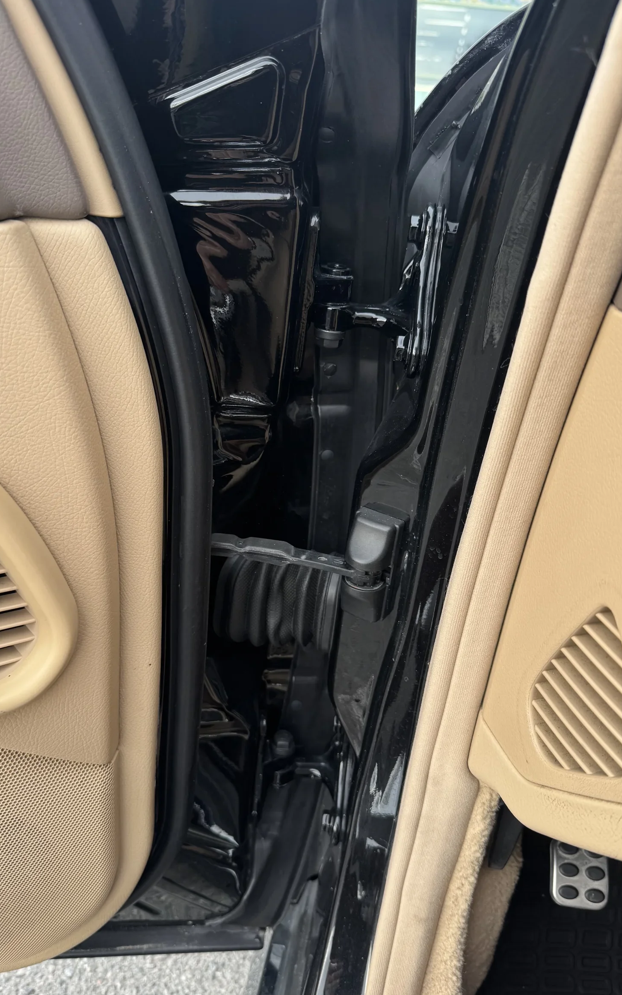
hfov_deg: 44.5
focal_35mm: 28
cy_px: 517
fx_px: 759
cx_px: 318
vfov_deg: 66.4
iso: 80
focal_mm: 6.76
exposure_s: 1/304
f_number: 1.78
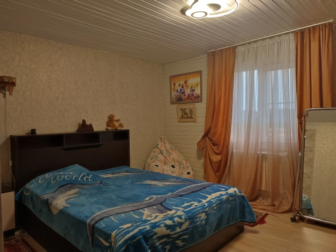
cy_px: 126
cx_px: 168
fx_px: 243
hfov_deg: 69.4
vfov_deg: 54.9
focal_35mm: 25
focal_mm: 6.04
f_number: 1.9
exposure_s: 1/33
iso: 459
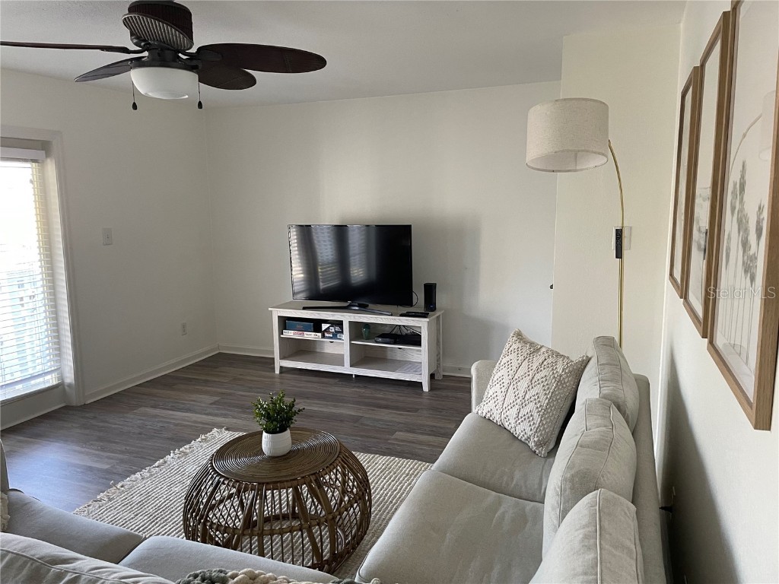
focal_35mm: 26
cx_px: 390
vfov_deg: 53.1
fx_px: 585
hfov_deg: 67.3
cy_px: 292
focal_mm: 4.2
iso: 125
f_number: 1.6
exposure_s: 1/84
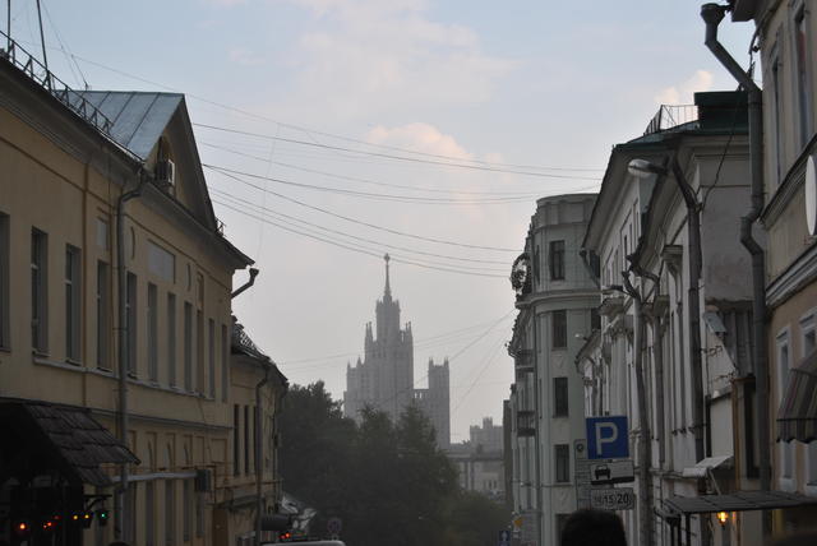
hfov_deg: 24.6
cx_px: 408
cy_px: 273
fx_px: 1874
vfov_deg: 16.6
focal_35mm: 82
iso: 100
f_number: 6.3
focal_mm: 55
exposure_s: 1/160
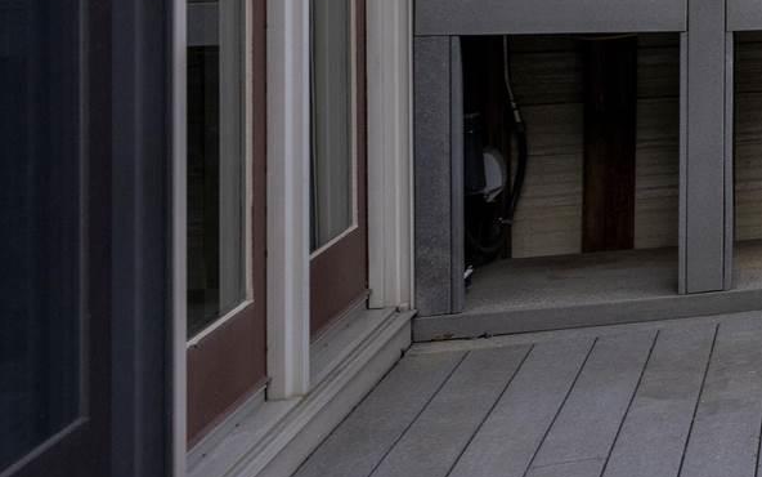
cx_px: 1770
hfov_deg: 15.8
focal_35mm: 74
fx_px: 1537
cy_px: -124
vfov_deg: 16.7
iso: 100
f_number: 5.6
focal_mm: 14
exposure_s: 1/500
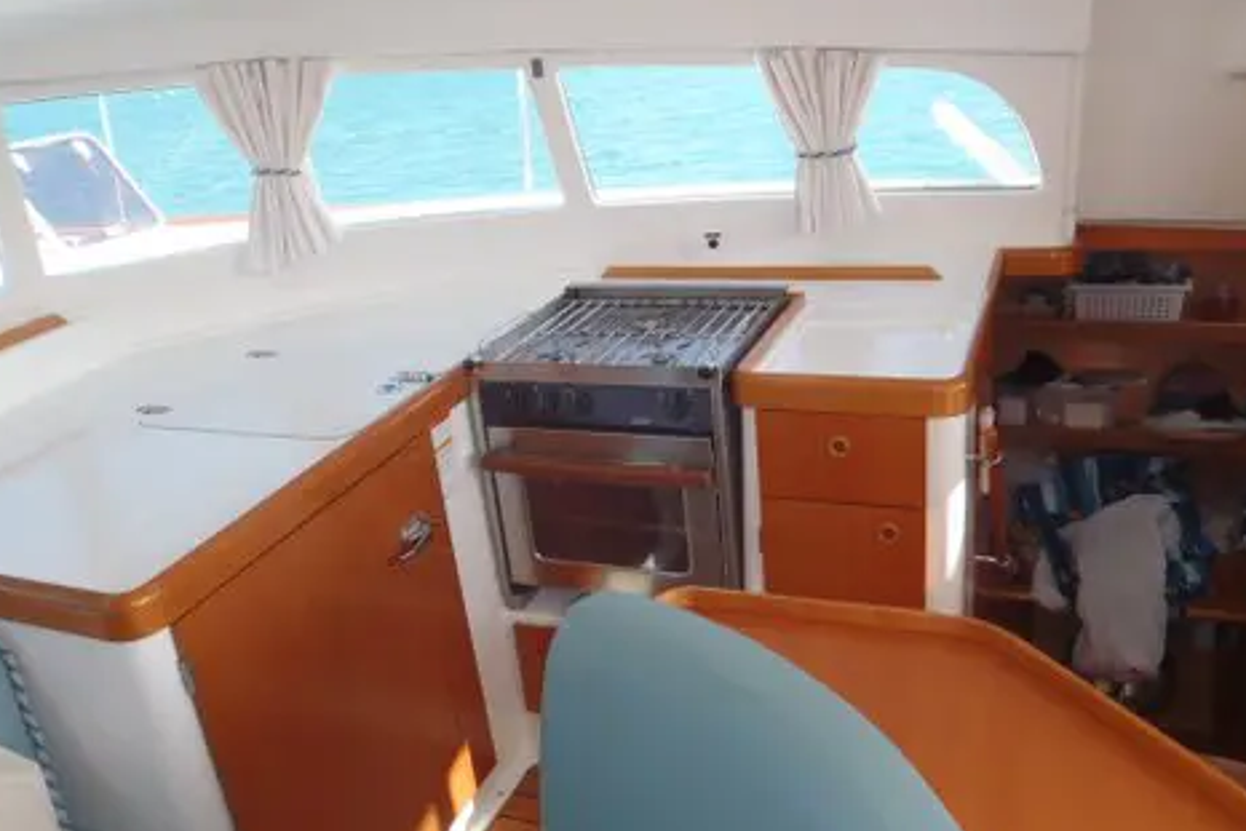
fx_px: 1039
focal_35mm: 30
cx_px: 623
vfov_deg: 43.6
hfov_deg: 61.9
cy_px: 414
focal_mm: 5
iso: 64
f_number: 4
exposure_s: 1/80
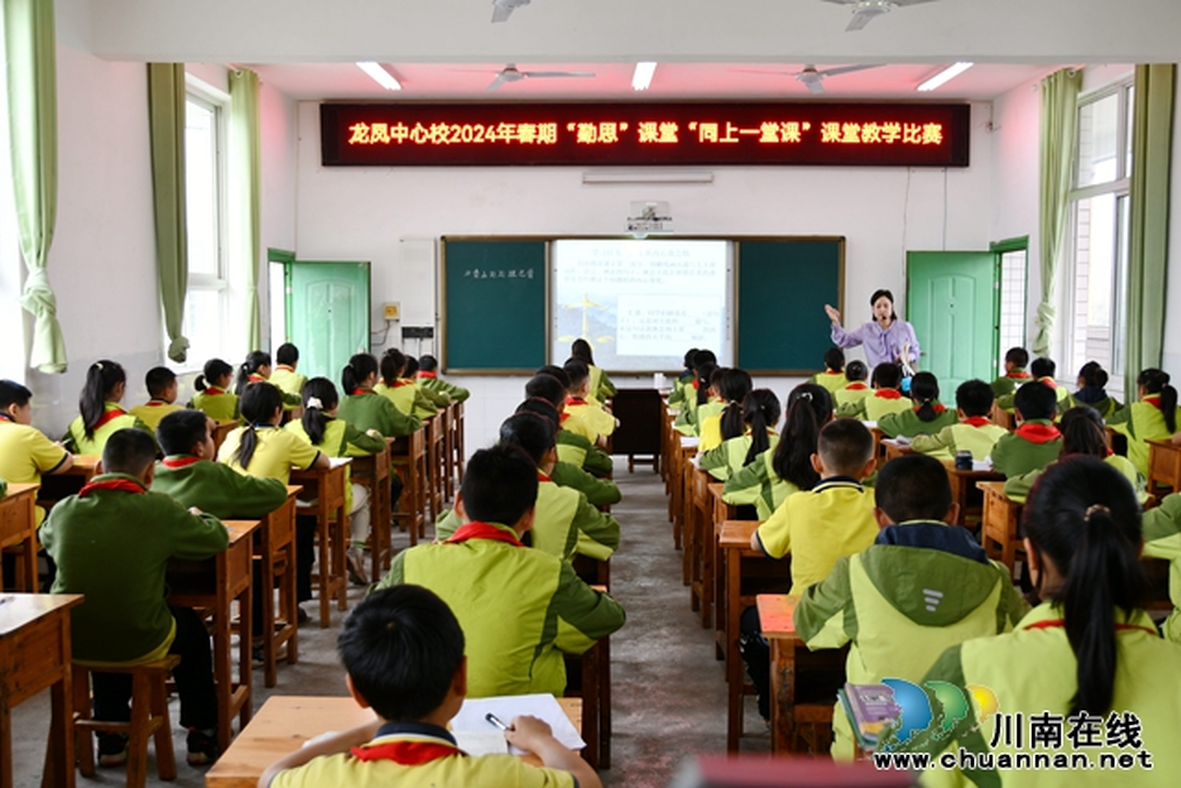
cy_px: 394
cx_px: 590
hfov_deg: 53.1
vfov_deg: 36.9
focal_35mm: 36
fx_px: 1181
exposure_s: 1/15
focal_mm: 24
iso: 100
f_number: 3.8
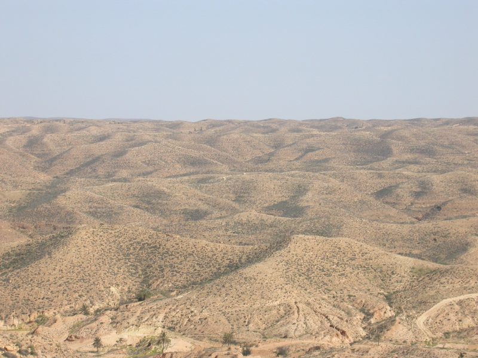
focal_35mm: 154
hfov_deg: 12.8
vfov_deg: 9.6
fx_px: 2127
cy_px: 179
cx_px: 239
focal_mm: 32
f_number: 7.3
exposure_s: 1/343
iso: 100
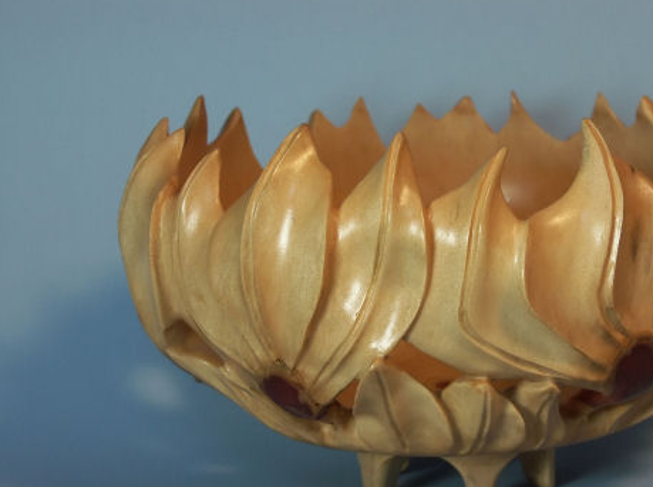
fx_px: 2202
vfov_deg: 12.6
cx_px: 434
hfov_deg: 16.8
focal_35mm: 117
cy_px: 308
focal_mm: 21.57
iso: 100
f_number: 4.5
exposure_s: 1/125
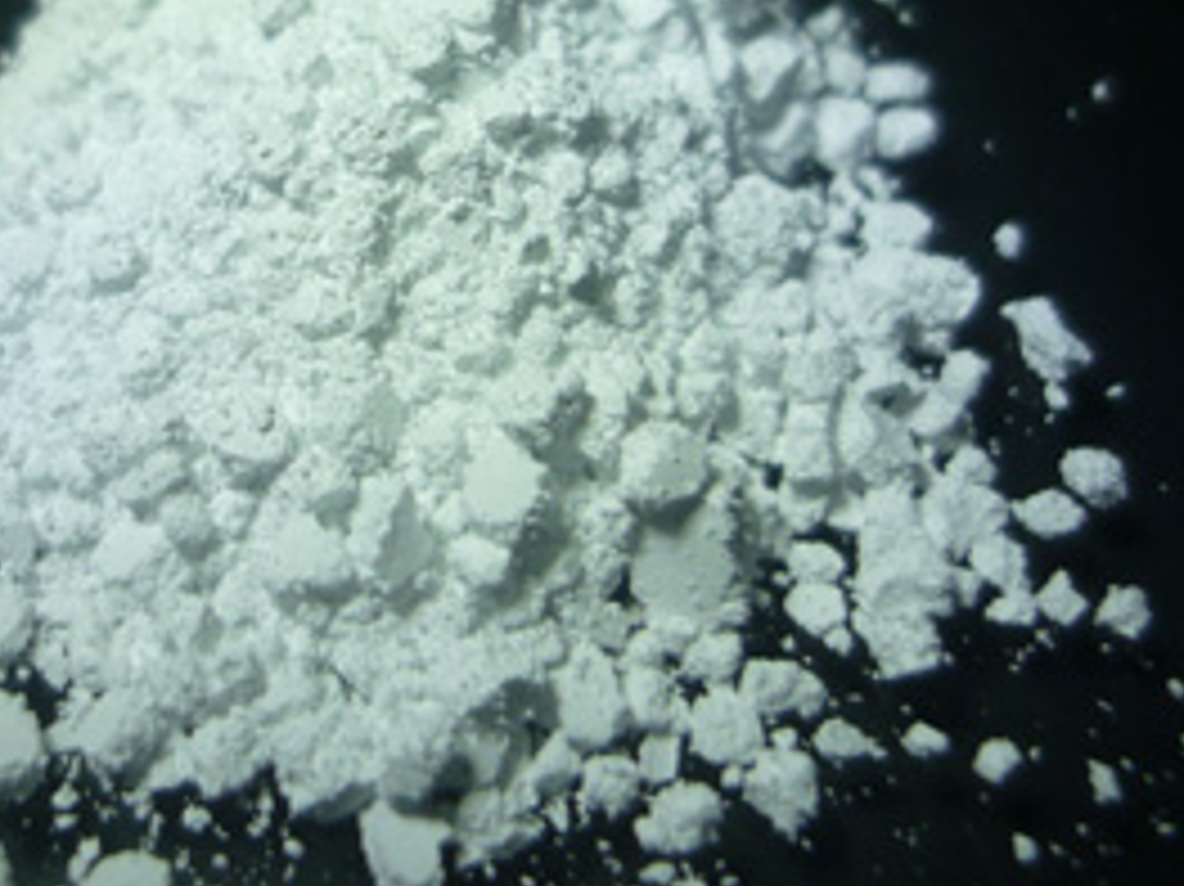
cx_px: 266
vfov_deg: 21.0
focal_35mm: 69
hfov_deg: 27.7
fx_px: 2359
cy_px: 166
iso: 100
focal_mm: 5.5
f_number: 8
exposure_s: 1/200
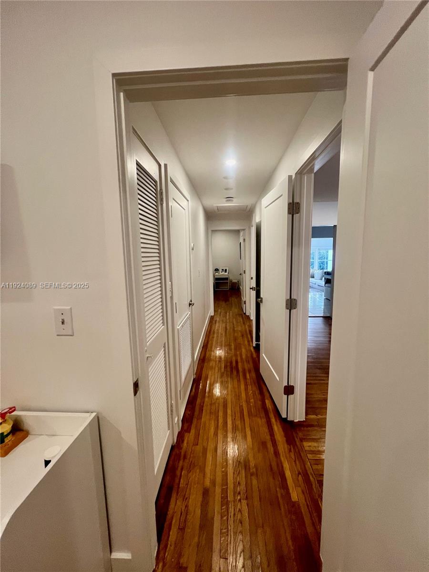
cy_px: 286
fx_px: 215
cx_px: 214
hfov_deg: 89.9
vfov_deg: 106.2
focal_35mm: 13
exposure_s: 1/120
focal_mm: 1.57
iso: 250
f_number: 1.8
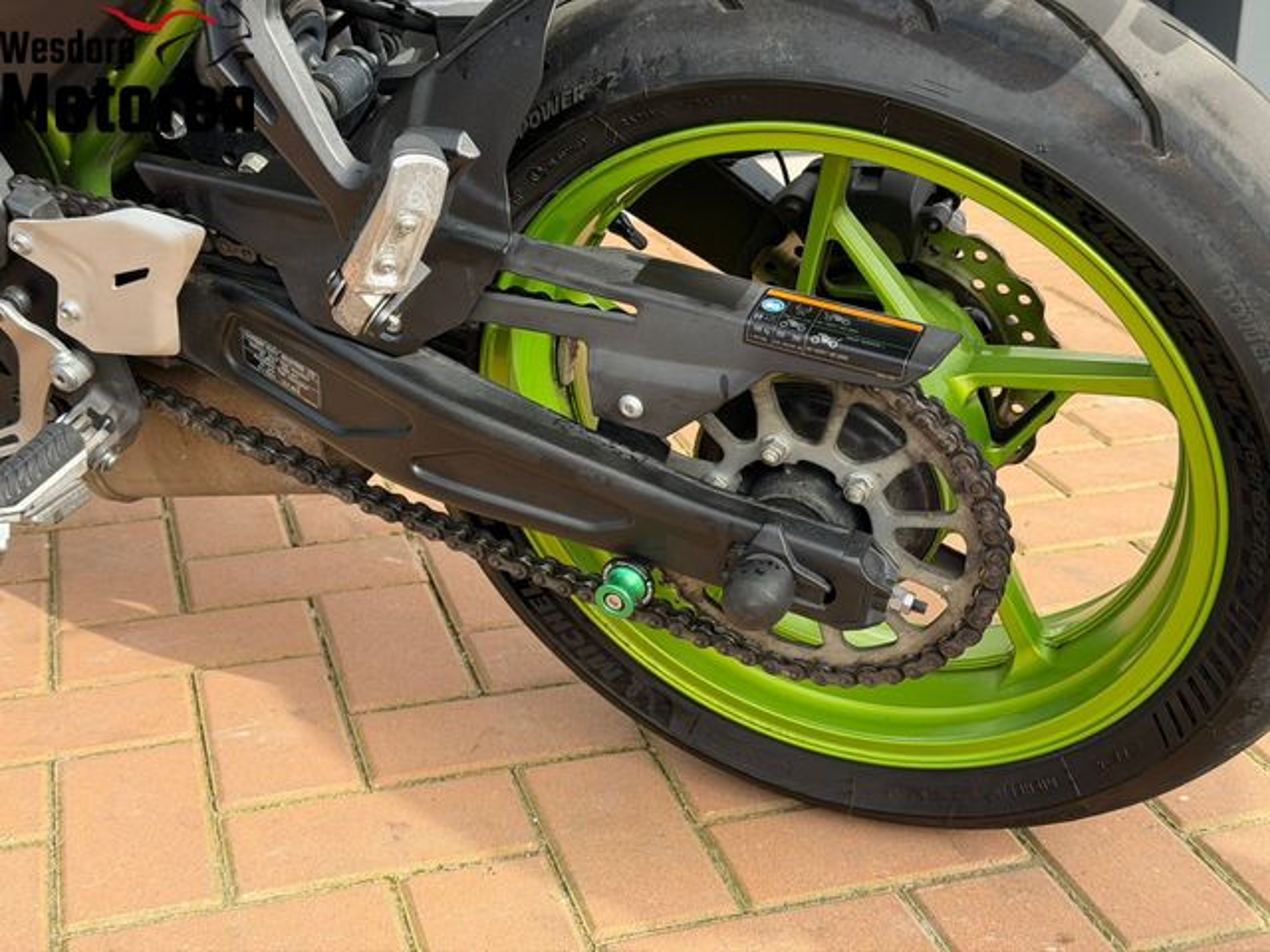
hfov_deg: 39.7
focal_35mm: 48
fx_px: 1761
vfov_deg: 30.3
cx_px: 635
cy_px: 476
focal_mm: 6.76
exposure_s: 1/1100
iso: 80
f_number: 1.78
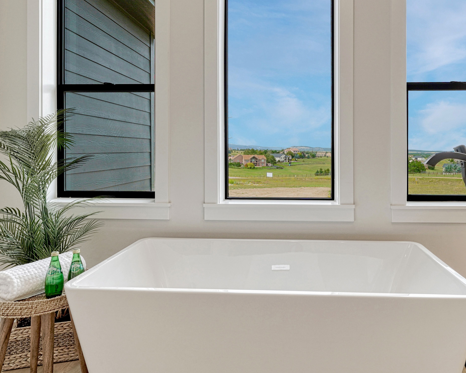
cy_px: 153
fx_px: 332
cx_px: 277
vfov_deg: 58.3
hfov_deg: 69.5
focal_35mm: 24
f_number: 8
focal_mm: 15.7
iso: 400
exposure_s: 1/2500
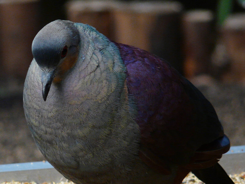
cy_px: 92
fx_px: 5683
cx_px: 122
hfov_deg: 2.5
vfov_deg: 1.9
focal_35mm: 803
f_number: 4.2
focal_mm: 82.8
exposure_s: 1/50
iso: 200
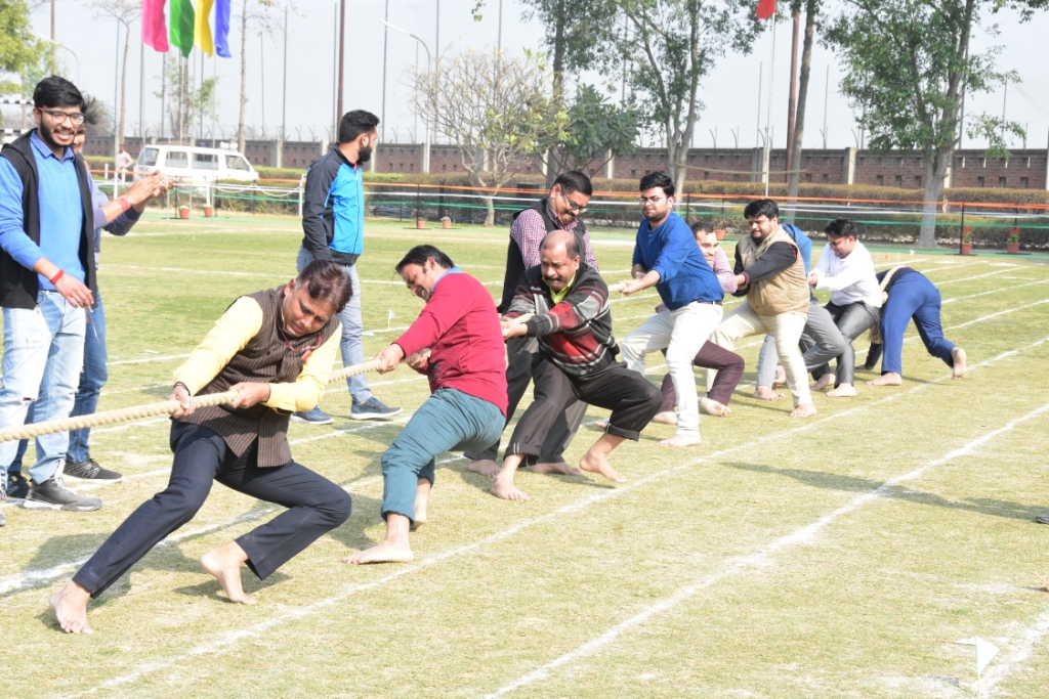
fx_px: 2273
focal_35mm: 78
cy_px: 350
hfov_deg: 26.0
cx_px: 524
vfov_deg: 17.5
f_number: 13
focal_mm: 52
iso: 1250
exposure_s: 1/500
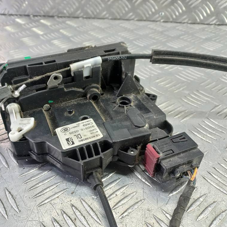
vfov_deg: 54.0
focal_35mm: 30
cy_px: 114
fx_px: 223
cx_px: 95
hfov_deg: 53.8
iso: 125
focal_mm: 4.6
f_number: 1.8
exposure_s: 1/50
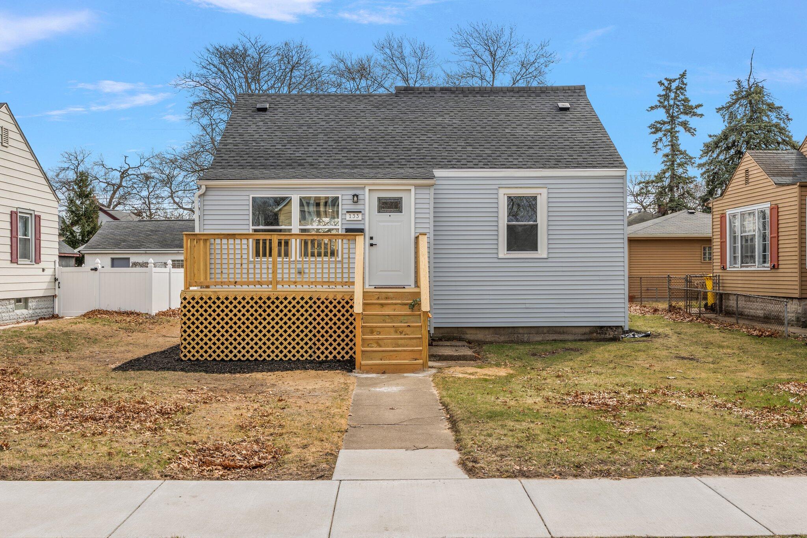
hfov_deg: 53.1
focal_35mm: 36
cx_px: 404
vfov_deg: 36.9
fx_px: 807
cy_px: 269
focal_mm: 24
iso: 200
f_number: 8
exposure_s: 1/60
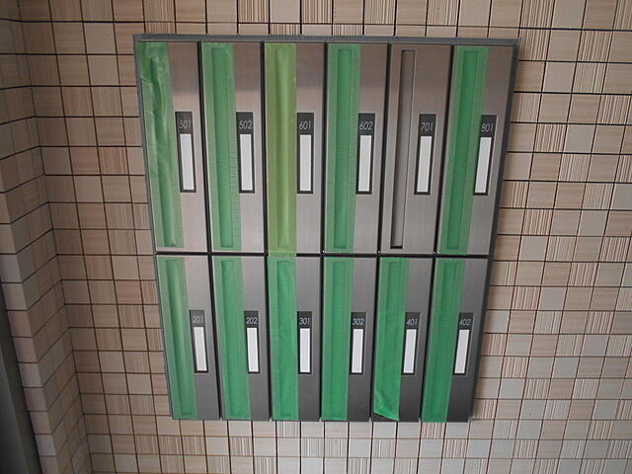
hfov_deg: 60.0
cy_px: 237
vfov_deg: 46.8
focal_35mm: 30
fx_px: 548
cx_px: 316
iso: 160
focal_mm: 5.1
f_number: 3.4
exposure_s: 1/30
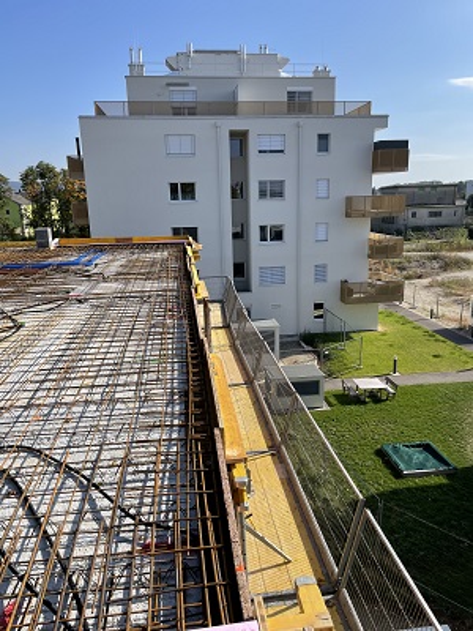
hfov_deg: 53.1
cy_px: 316
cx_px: 236
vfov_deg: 67.3
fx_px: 474
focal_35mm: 26
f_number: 1.6
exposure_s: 1/3040
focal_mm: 4.2
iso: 32
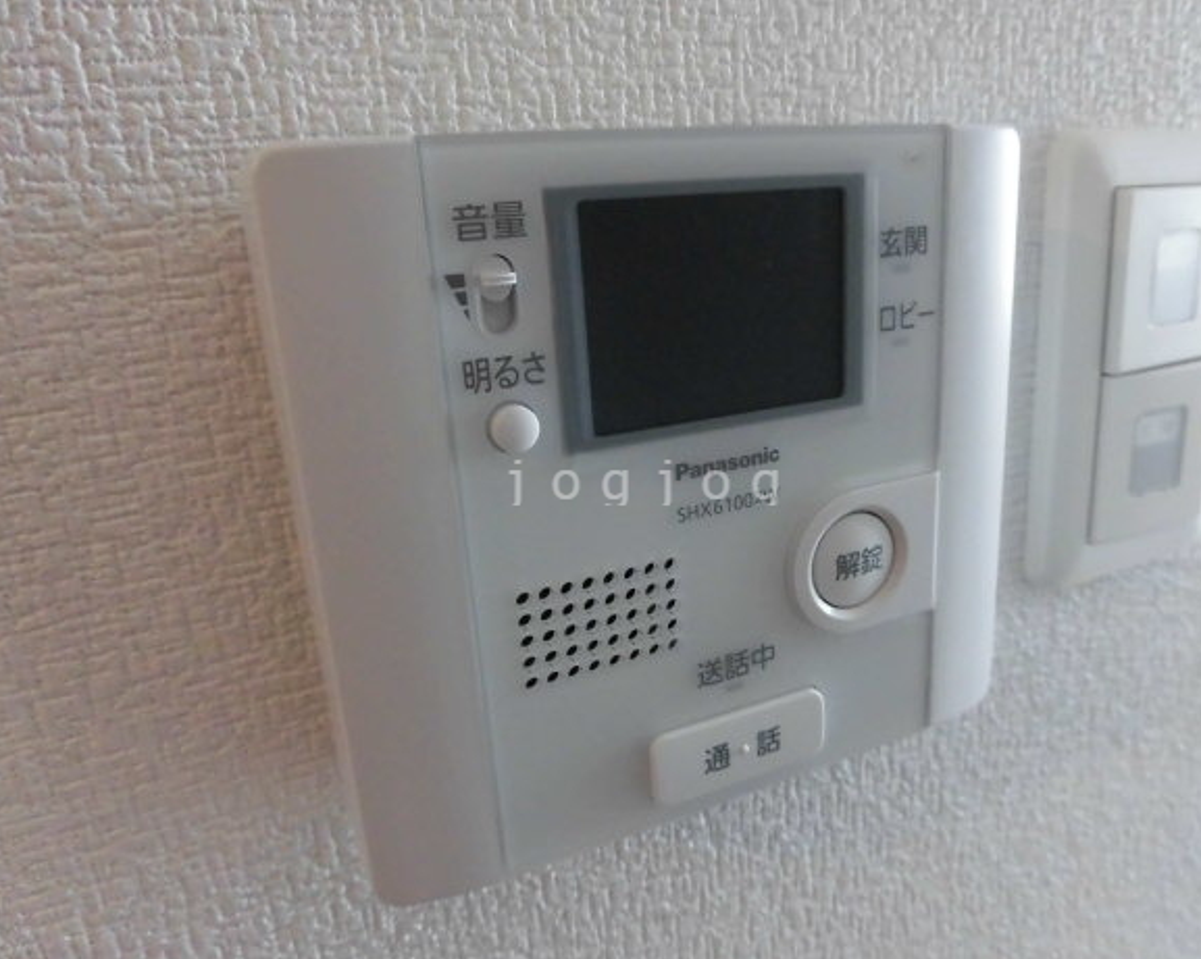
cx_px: 647
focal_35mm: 26
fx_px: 924
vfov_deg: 54.9
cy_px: 481
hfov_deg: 66.0
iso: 400
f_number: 3.1
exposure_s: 1/30
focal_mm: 4.3
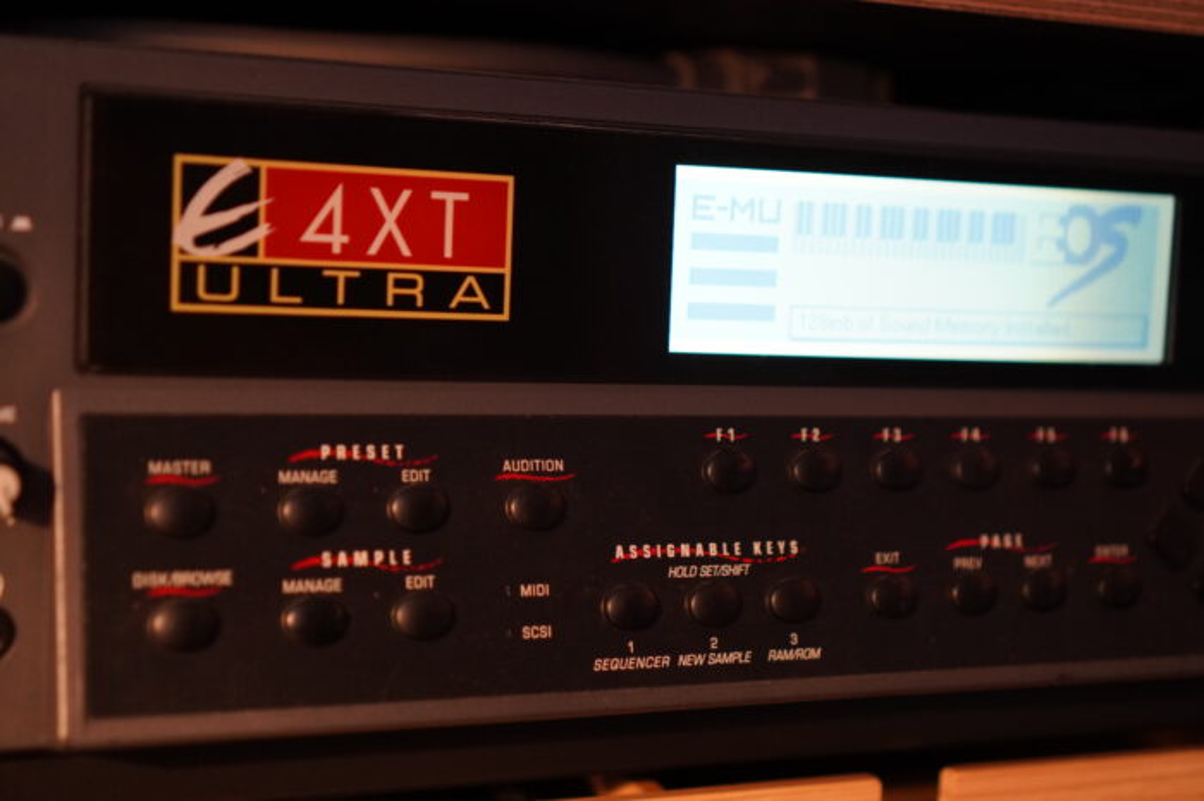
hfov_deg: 37.9
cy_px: 400
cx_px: 602
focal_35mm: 52
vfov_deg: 25.7
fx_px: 1755
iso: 1600
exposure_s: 1/60
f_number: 2.2
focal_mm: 35
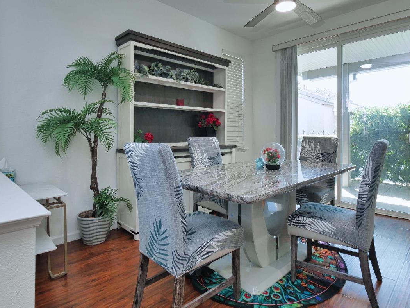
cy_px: 135
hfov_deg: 81.3
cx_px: 232
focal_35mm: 20
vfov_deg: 65.8
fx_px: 237
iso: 800
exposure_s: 1/160
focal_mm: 7
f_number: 4.5
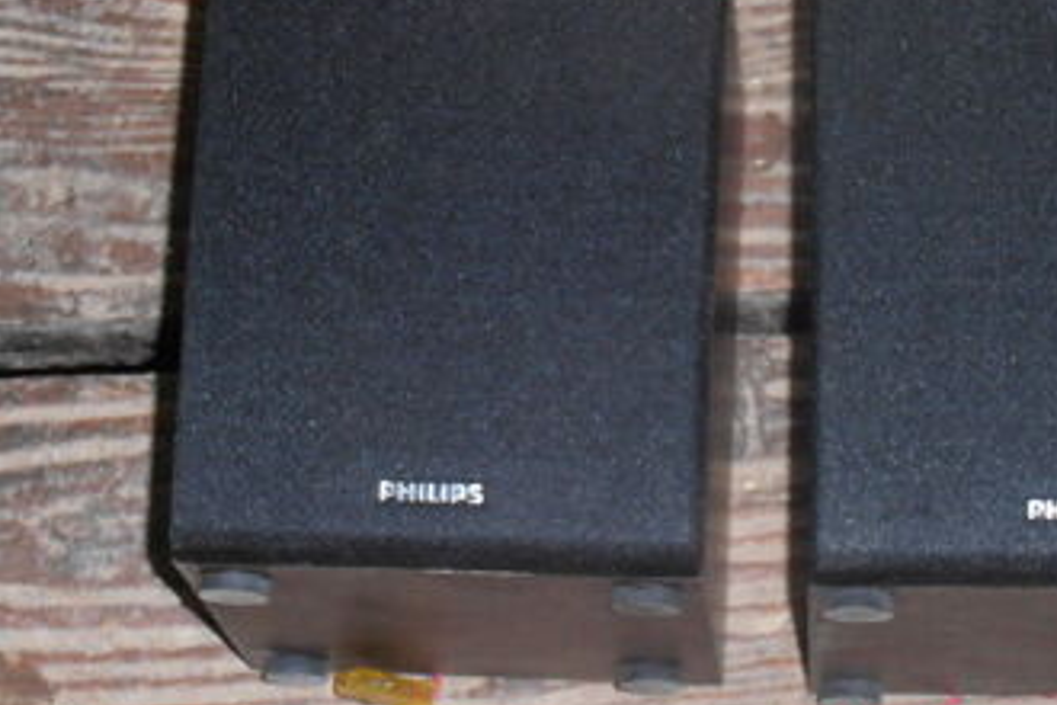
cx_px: 714
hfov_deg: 12.2
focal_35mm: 168
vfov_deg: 8.2
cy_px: 301
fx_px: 4932
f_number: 5.5
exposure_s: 1/80
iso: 320
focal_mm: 19.64
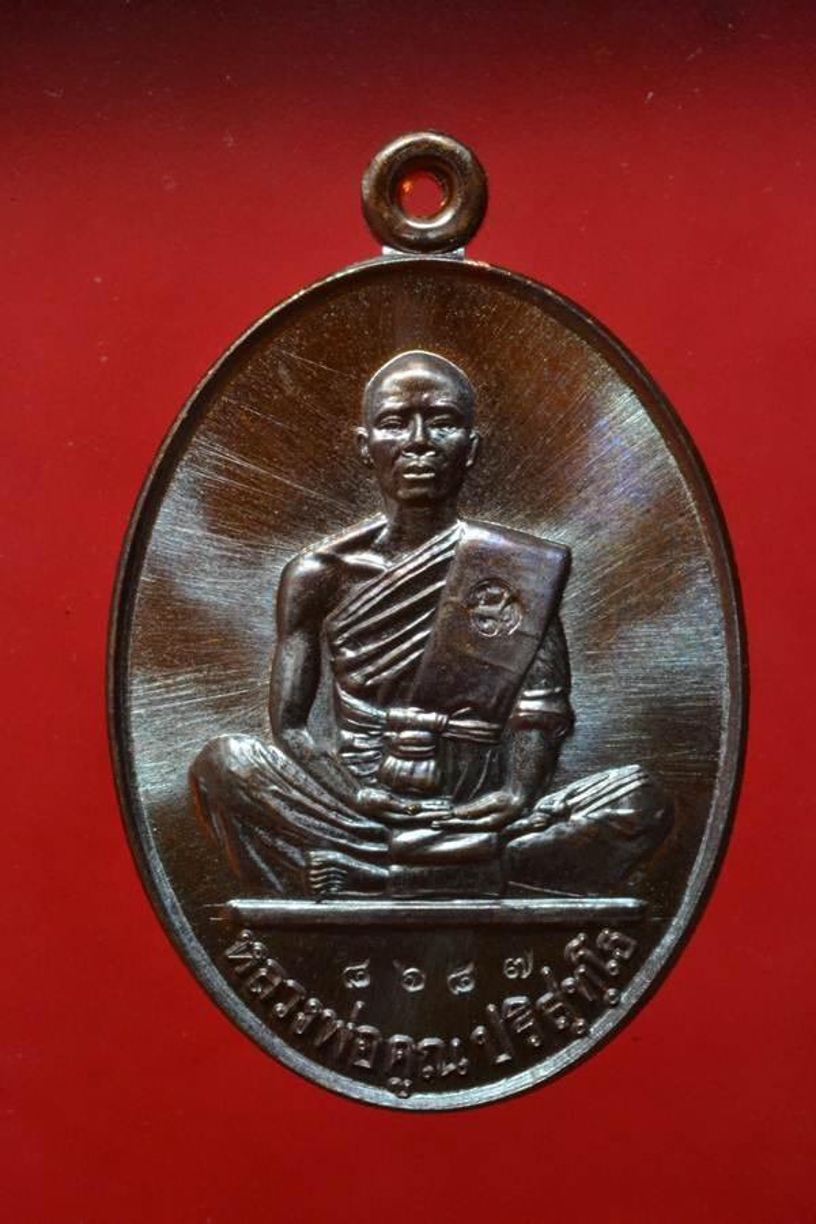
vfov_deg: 22.6
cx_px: 408
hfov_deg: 15.2
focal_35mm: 90
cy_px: 612
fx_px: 3060
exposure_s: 1/5
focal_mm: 60
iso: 1600
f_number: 36
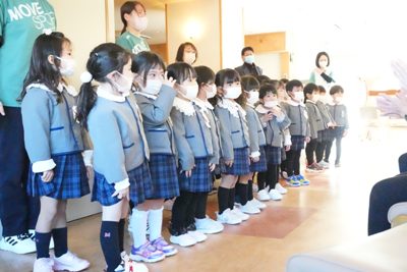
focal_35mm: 42
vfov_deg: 31.9
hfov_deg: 46.4
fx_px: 475
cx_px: 204
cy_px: 136
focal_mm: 28
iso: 40000
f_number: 7.1
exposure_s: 1/664
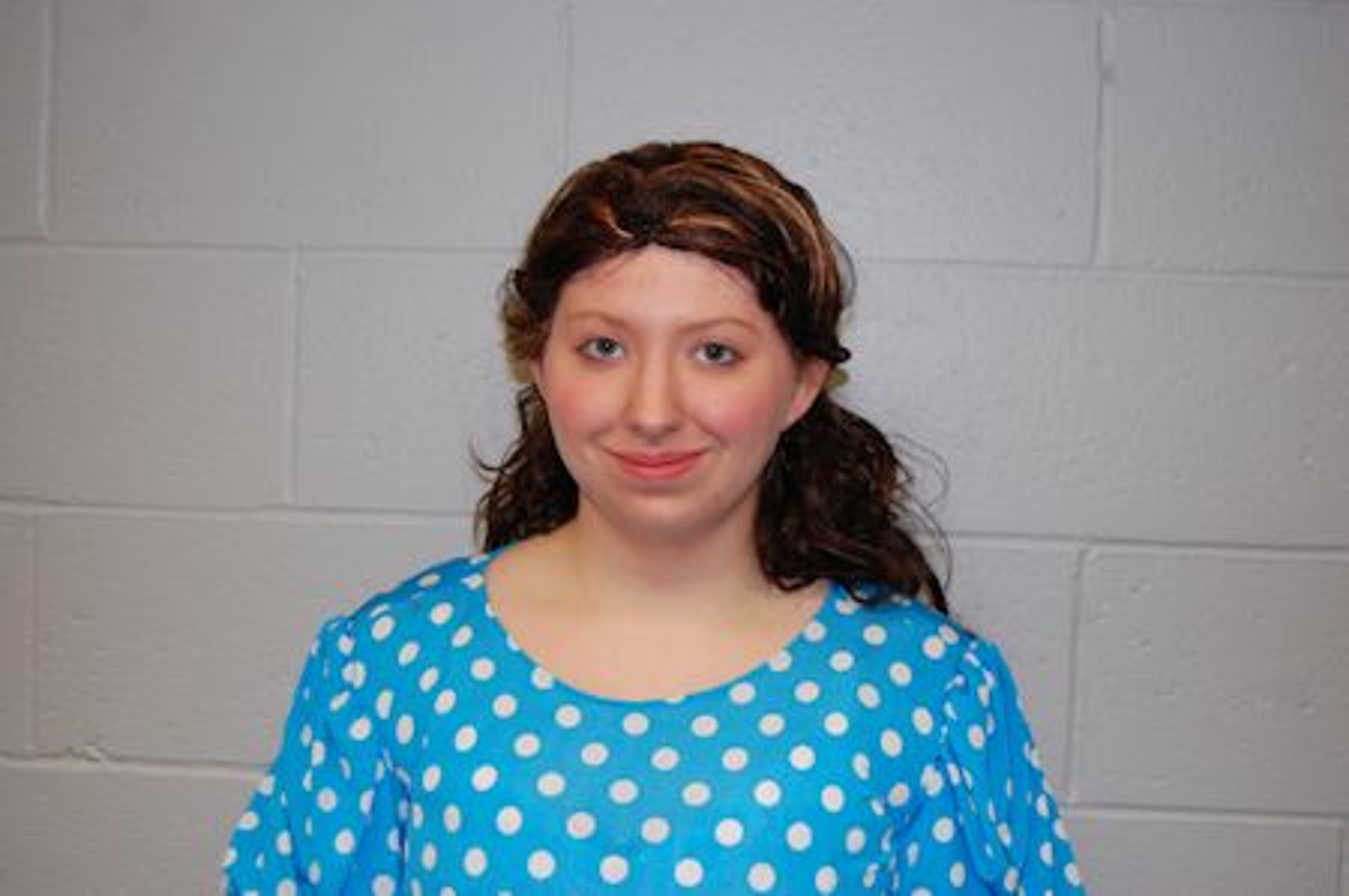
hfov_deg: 46.4
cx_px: 674
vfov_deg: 31.8
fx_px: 1572
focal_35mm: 42
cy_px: 448
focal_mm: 28
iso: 400
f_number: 4.2
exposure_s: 1/60
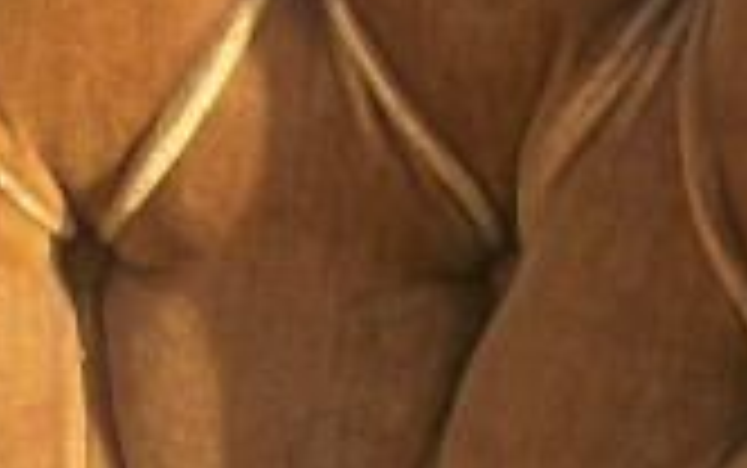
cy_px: 1197
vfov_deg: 4.9
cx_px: 580
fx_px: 5317
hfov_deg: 8.0
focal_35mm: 261
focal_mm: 5.7
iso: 80
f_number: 8.8
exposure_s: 1/100
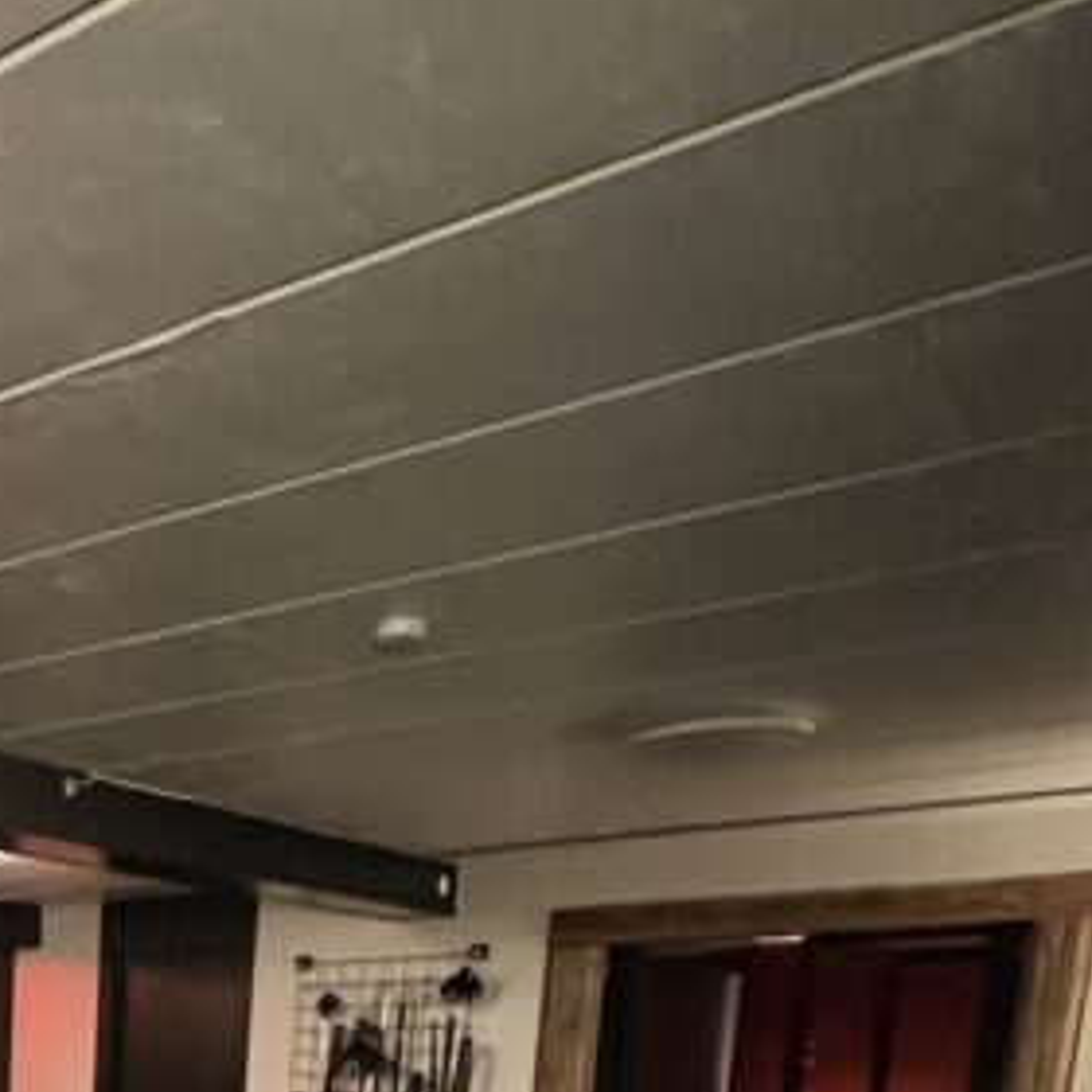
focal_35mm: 42
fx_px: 1499
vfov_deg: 31.4
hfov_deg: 31.9
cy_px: 1404
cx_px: -277
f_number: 1.8
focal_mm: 1.57
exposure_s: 1/25
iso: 1000
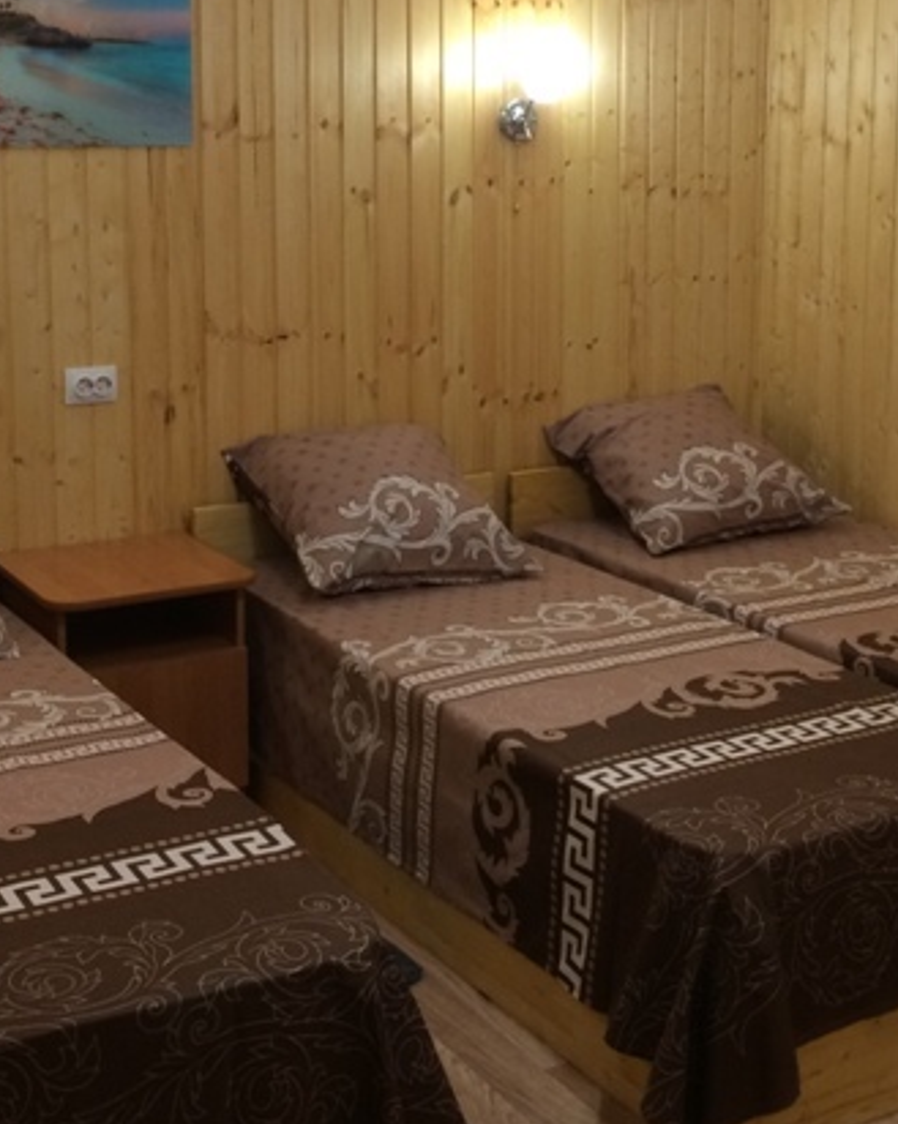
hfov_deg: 27.6
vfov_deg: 33.7
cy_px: 338
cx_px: 486
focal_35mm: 55
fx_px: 1829
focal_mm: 4.15
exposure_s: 1/33
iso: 160
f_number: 2.2
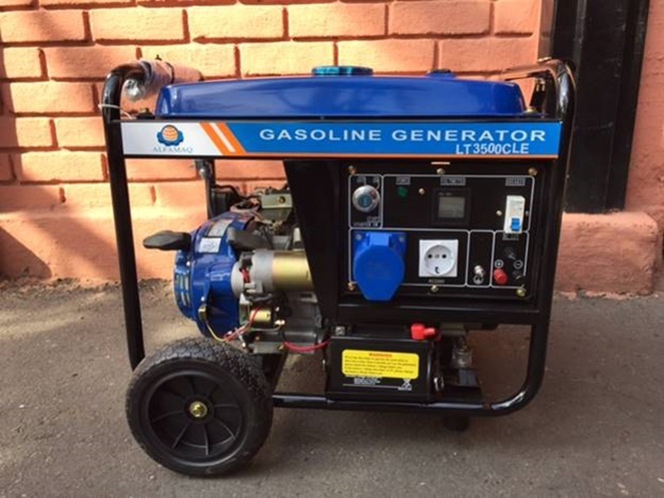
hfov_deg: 61.7
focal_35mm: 29
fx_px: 556
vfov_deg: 48.2
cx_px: 332
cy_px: 249
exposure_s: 1/314
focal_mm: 4.15
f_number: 2.2
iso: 32
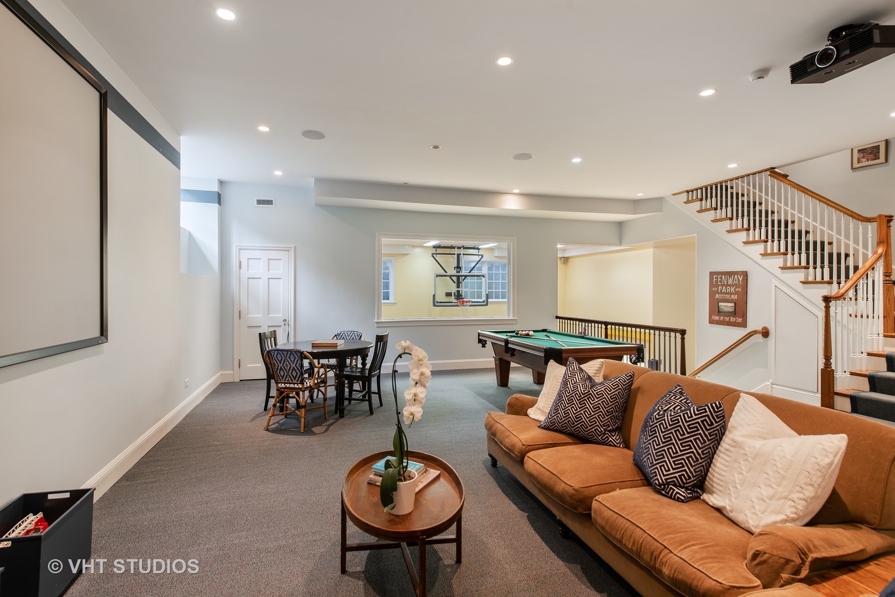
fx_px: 448
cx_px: 448
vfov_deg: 67.4
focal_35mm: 18
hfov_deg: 90.0
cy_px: 298
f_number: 8
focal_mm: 18
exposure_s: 2
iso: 100
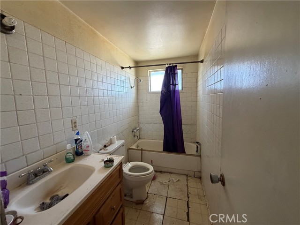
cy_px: 112
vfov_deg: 85.7
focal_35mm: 14
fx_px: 121
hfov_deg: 102.1
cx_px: 150
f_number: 2.2
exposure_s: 1/70
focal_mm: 2.22
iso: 320
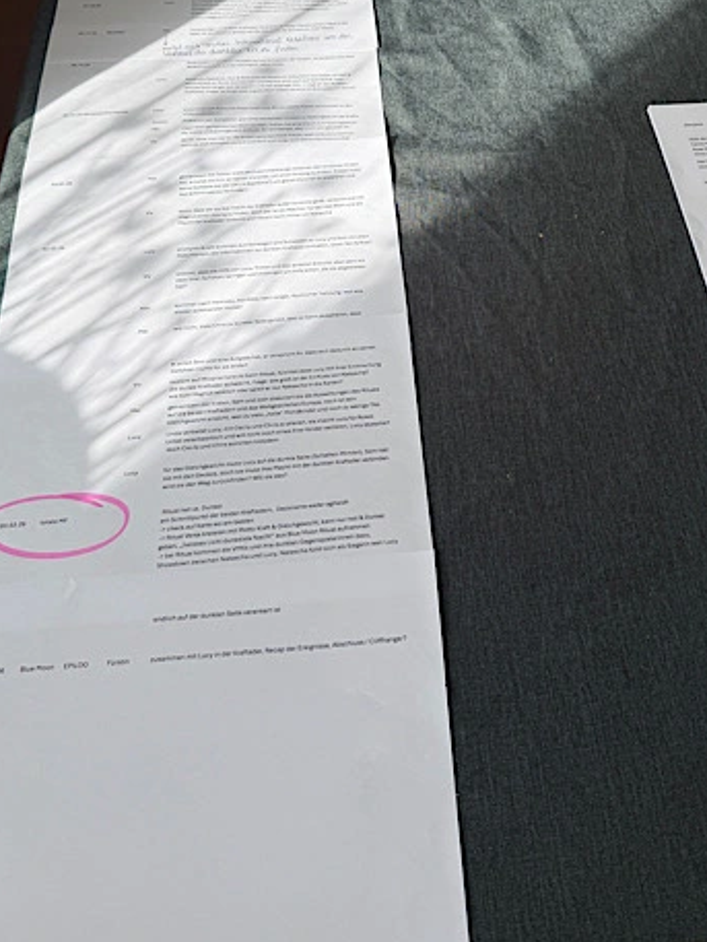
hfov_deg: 38.4
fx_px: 1007
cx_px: 442
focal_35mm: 37
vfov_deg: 48.5
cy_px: 253
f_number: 1.78
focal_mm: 6.76
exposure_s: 1/757
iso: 80
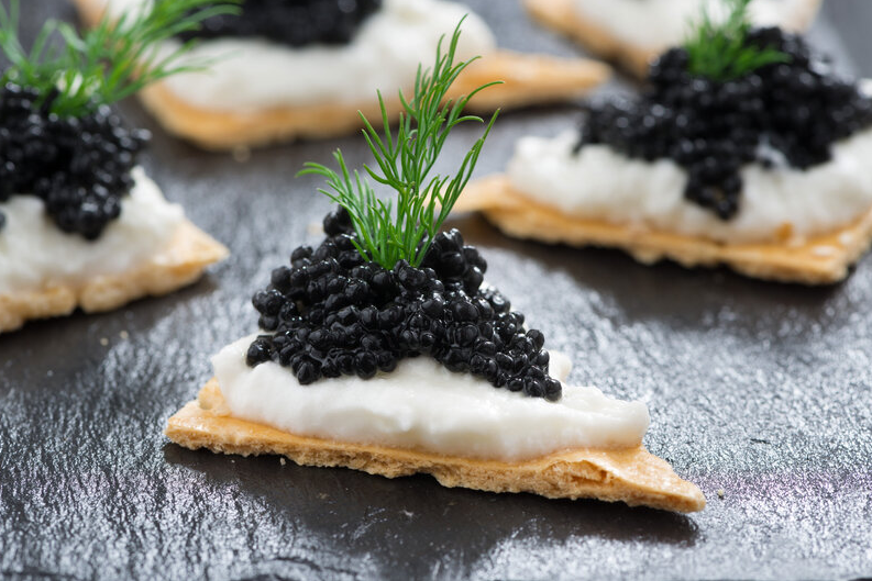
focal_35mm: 106
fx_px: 2568
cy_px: 289
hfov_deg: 19.3
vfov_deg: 12.9
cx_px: 434
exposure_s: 1/125
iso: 160
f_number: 13
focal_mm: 105
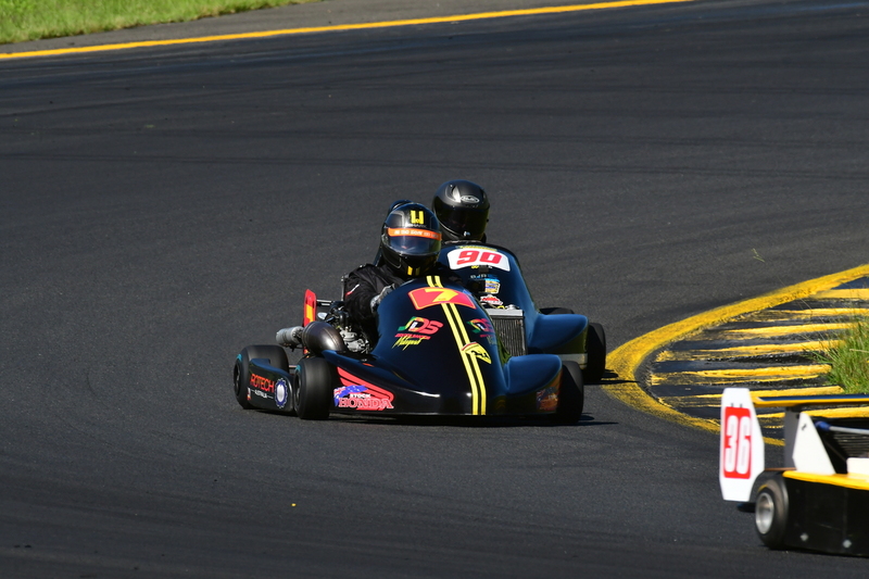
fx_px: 18099
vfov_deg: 1.8
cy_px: 290
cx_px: 434
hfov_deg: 2.8
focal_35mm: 750
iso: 400
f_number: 11
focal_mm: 500
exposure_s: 1/640
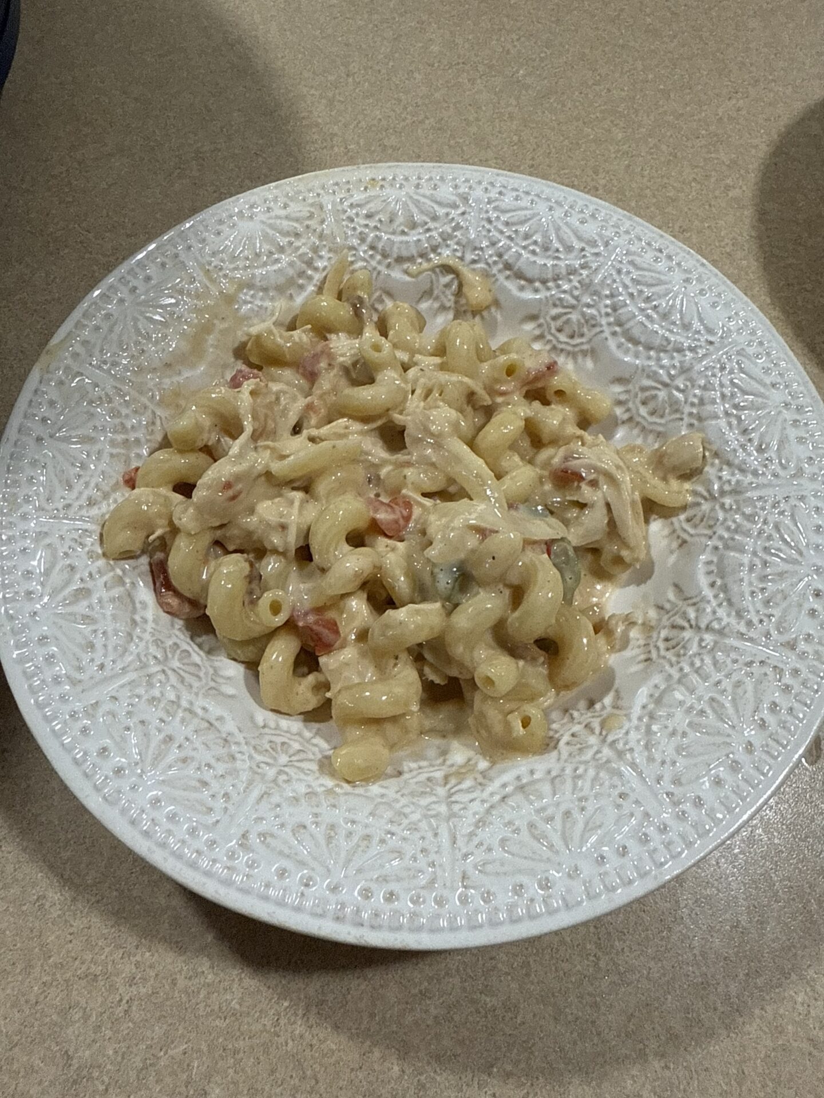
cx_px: 412
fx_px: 762
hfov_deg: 56.8
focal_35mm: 24
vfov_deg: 71.6
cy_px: 549
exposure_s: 1/120
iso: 160
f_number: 2.2
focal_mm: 2.22
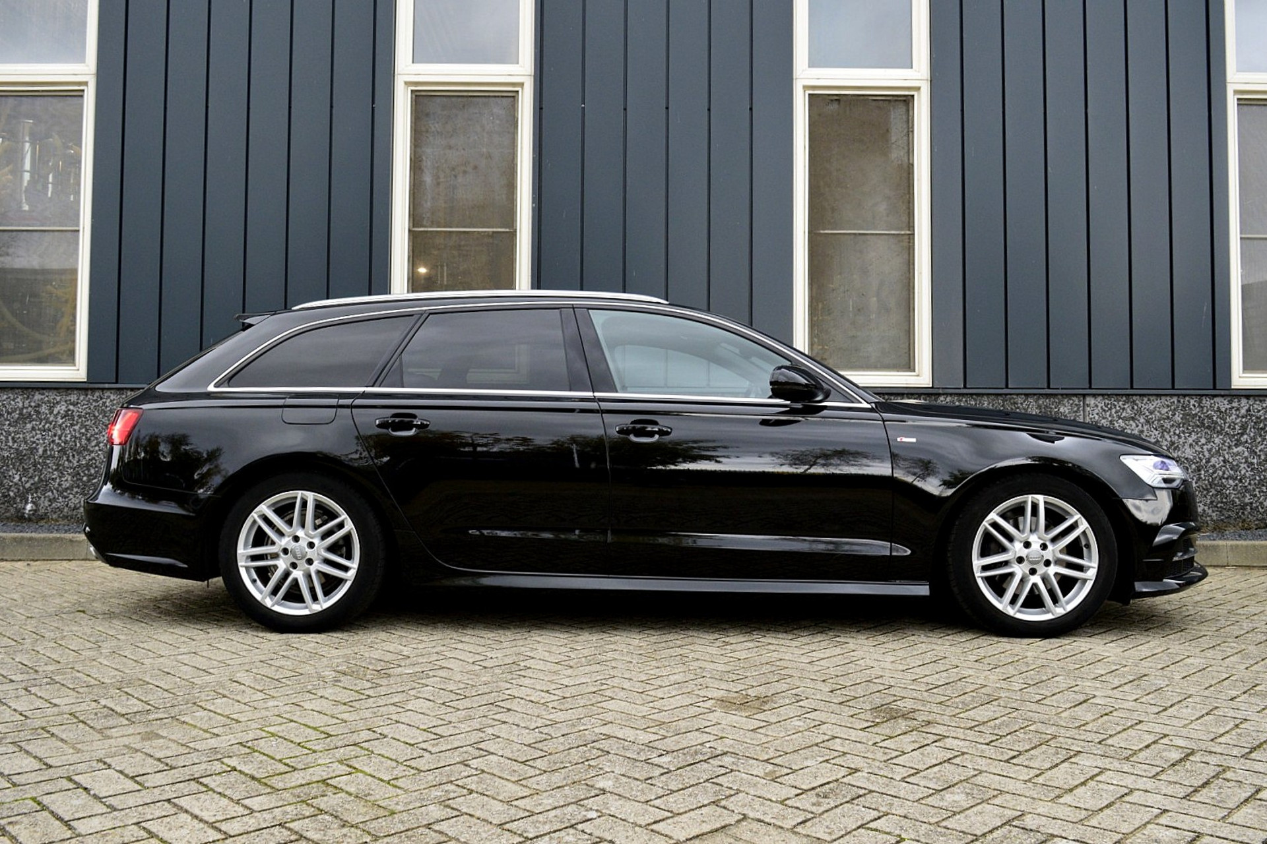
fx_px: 1056
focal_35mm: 30
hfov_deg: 61.9
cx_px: 634
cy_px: 422
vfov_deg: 43.6
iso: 800
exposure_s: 1/60
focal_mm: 20
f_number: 7.1
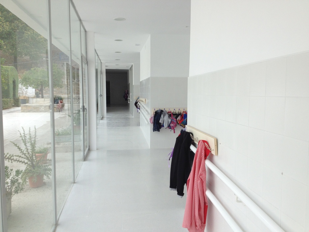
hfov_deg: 52.6
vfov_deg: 40.7
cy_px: 116
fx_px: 313
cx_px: 154
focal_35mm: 35
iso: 50
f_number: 2.4
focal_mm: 4.28
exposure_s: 1/421
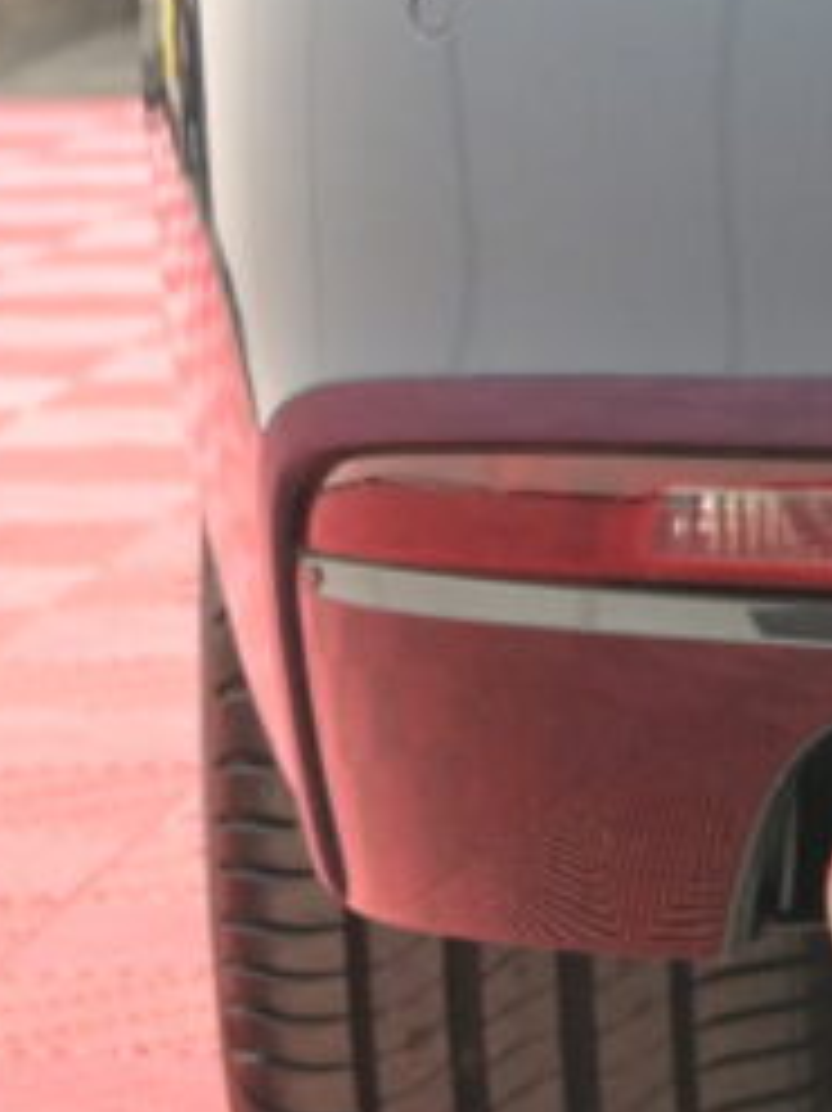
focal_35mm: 251
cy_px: -295
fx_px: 8051
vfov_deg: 7.8
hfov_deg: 5.7
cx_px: 1803
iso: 1800
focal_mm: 42
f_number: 5.6
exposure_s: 1/60
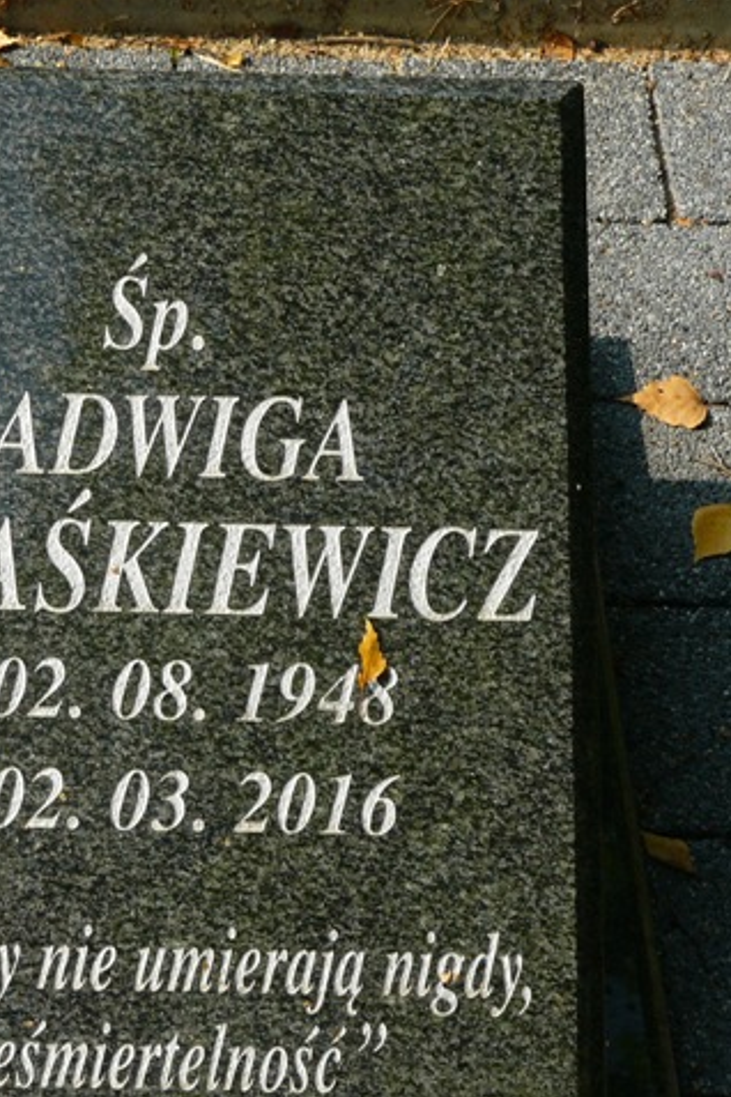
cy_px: 550
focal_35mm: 81
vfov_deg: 25.1
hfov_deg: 16.6
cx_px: 46
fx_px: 2467
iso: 100
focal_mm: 9.6
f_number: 5.6
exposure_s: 1/250
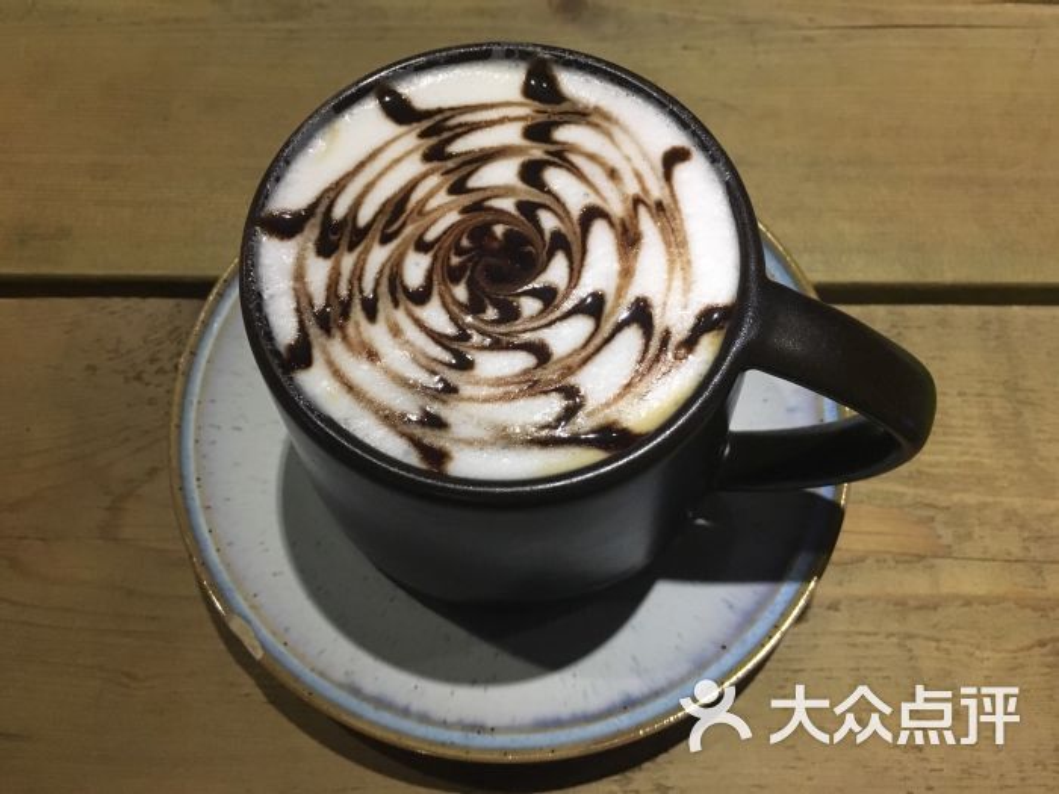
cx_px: 530
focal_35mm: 29
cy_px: 397
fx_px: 887
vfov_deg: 48.2
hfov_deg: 61.7
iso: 250
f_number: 2.2
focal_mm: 4.15
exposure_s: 1/17
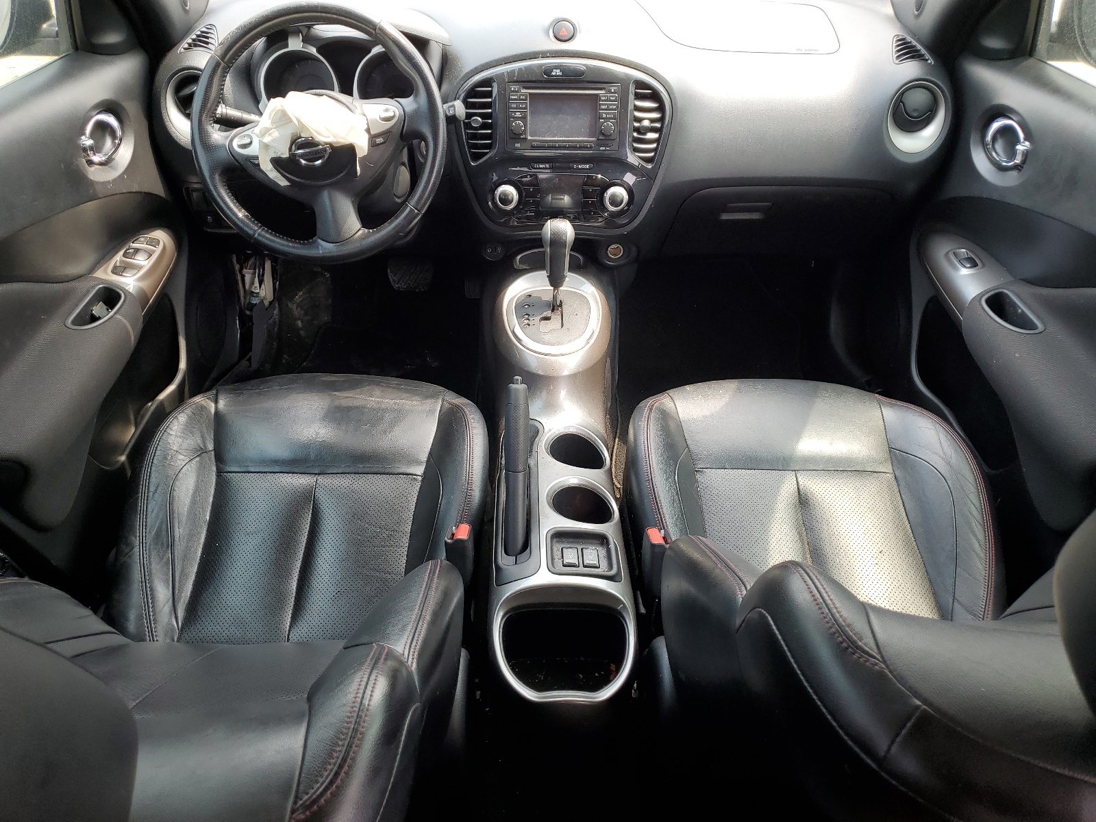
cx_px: 548
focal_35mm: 26
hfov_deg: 67.3
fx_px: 823
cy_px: 411
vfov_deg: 53.1
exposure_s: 1/244
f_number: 1.5
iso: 50
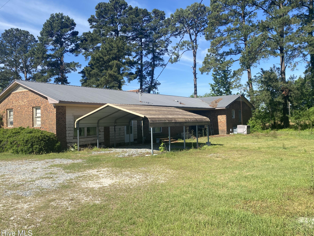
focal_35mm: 29
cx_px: 152
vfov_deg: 48.2
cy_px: 113
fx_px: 263
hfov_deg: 61.6
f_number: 1.8
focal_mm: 4.25
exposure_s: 1/2315
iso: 32
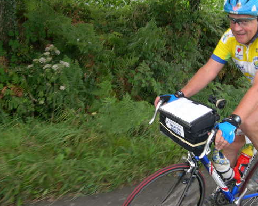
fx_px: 351
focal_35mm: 46
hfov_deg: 40.2
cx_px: 155
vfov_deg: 32.7
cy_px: 91
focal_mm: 8
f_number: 2.8
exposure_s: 1/246
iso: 100
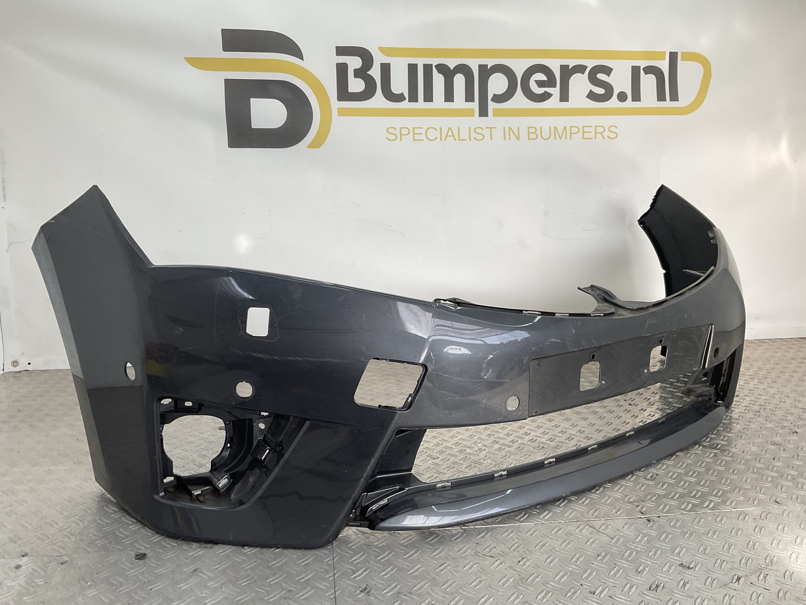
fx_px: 675
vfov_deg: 48.2
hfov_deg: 61.7
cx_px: 403
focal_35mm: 29
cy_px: 302
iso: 16
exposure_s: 1/261
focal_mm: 3
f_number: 1.8
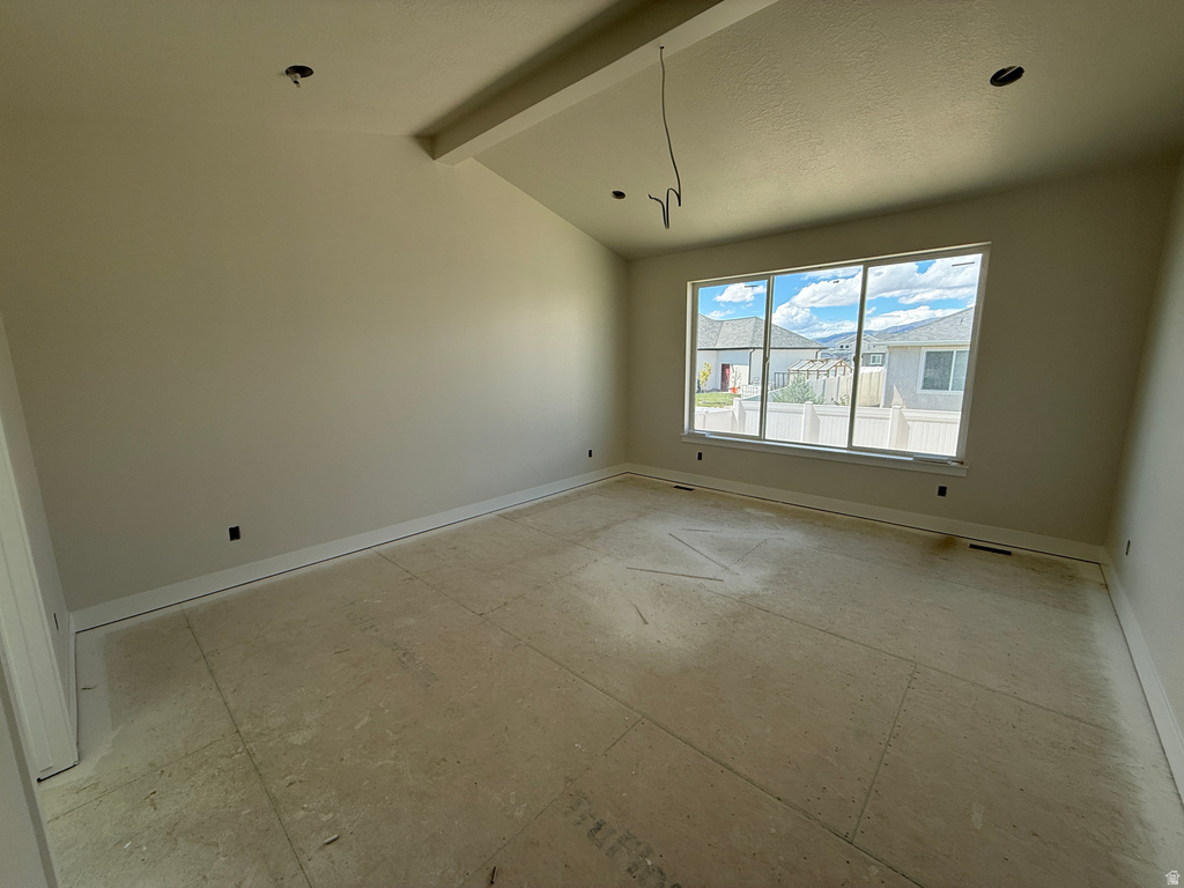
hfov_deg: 102.1
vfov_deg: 85.7
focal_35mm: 14
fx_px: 479
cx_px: 592
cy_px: 444
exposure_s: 1/518
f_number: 2.2
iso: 64
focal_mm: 2.22
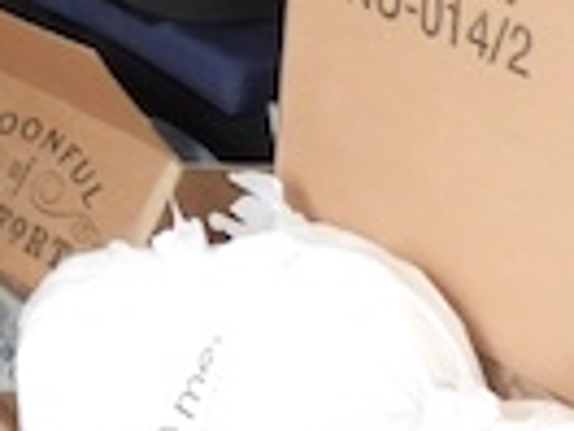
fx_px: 2404
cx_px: -844
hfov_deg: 11.2
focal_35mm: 145
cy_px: -810
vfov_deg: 8.7
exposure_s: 1/30
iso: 200
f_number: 2.8
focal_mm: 4.3
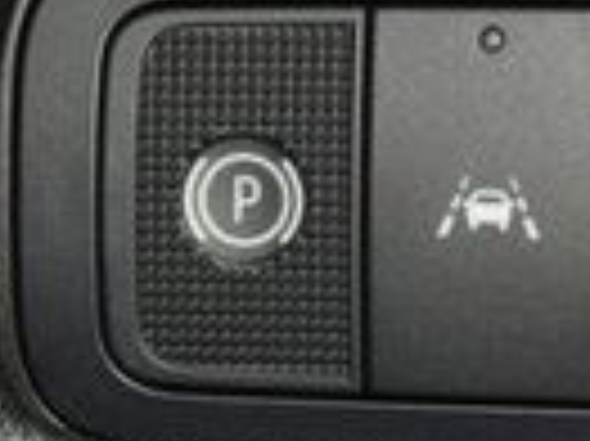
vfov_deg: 3.0
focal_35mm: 493
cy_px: 133
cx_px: 703
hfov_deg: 4.0
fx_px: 8395
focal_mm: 70
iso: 100
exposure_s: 1/125
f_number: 8
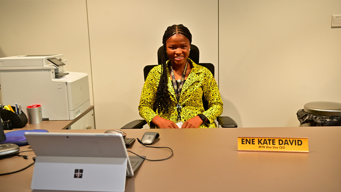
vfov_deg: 31.2
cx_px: 171
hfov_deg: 52.8
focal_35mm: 38
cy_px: 95
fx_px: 344
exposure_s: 1/200
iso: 800
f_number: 3.5
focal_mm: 36
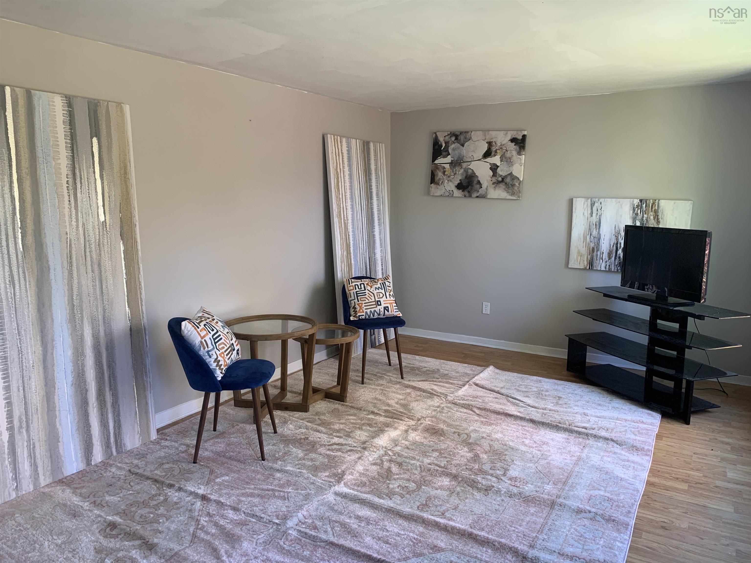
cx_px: 376
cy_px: 282
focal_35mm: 26
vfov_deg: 53.1
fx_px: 564
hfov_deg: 67.3
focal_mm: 4.25
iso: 100
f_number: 1.8
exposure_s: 1/73
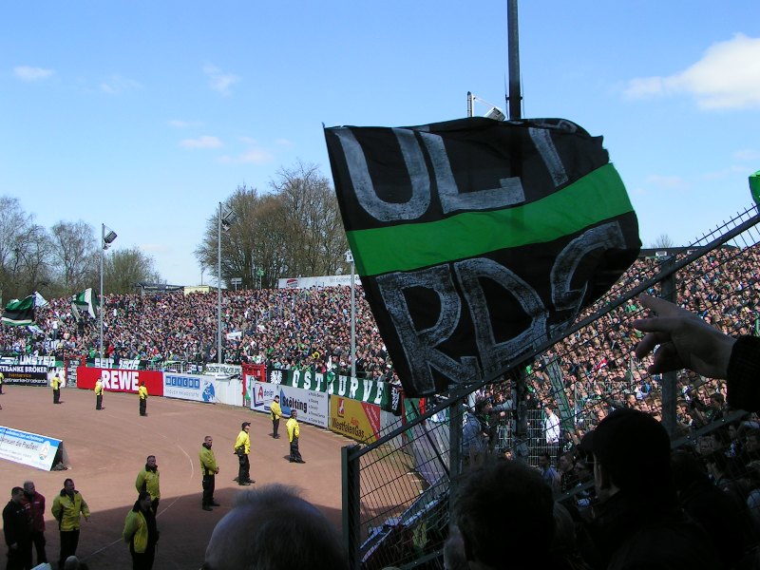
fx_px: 834
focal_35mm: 38
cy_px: 285
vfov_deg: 37.7
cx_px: 380
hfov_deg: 49.0
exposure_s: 1/320
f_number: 5.6
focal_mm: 5.8
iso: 50
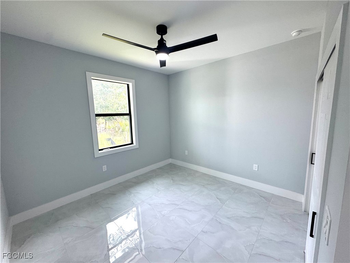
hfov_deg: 102.1
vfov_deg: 85.7
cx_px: 175
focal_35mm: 14
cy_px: 132
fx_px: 142
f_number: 2.2
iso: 160
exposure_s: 1/120
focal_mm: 2.22
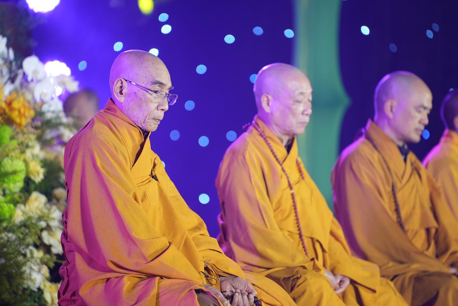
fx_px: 2290
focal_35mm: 180
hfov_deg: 11.4
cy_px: 153
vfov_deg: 7.6
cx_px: 229
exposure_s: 1/200
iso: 400
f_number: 2.8
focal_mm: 180
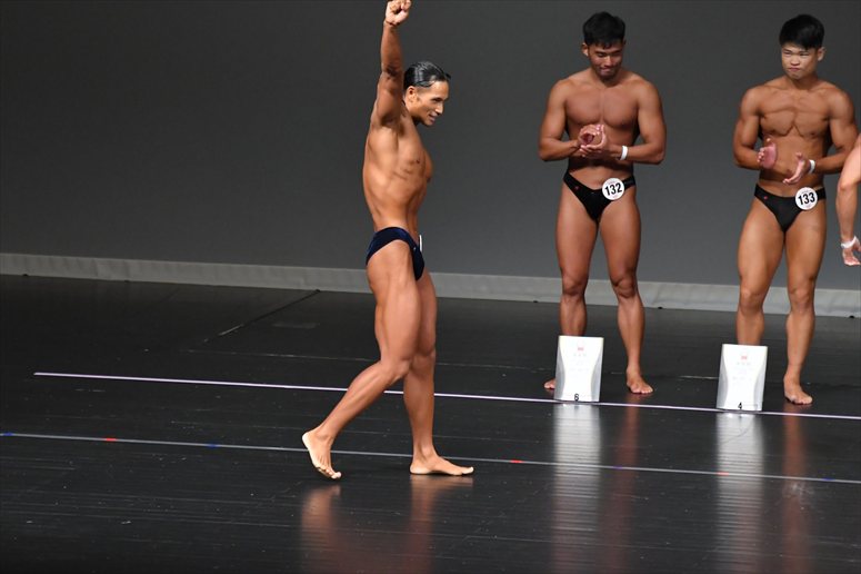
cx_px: 430
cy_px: 287
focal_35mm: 285
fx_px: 6813
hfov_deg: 7.2
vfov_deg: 4.8
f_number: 5.6
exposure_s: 1/400
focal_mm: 190
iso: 5000
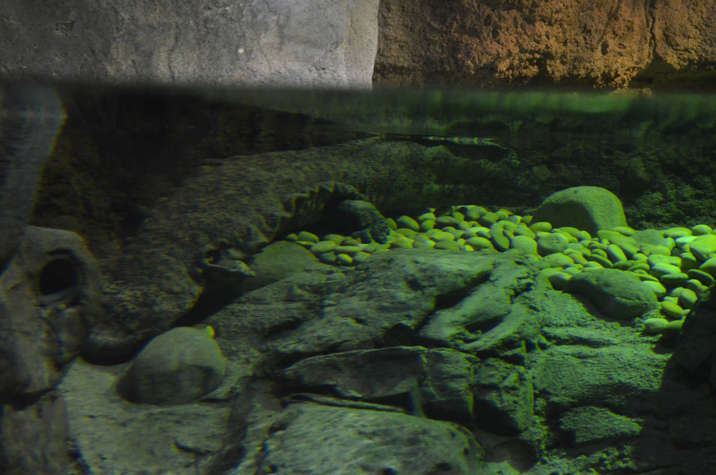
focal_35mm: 82
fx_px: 1638
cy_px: 238
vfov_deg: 16.5
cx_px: 358
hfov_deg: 24.7
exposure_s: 1/25
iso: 3200
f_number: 5.6
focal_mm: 55
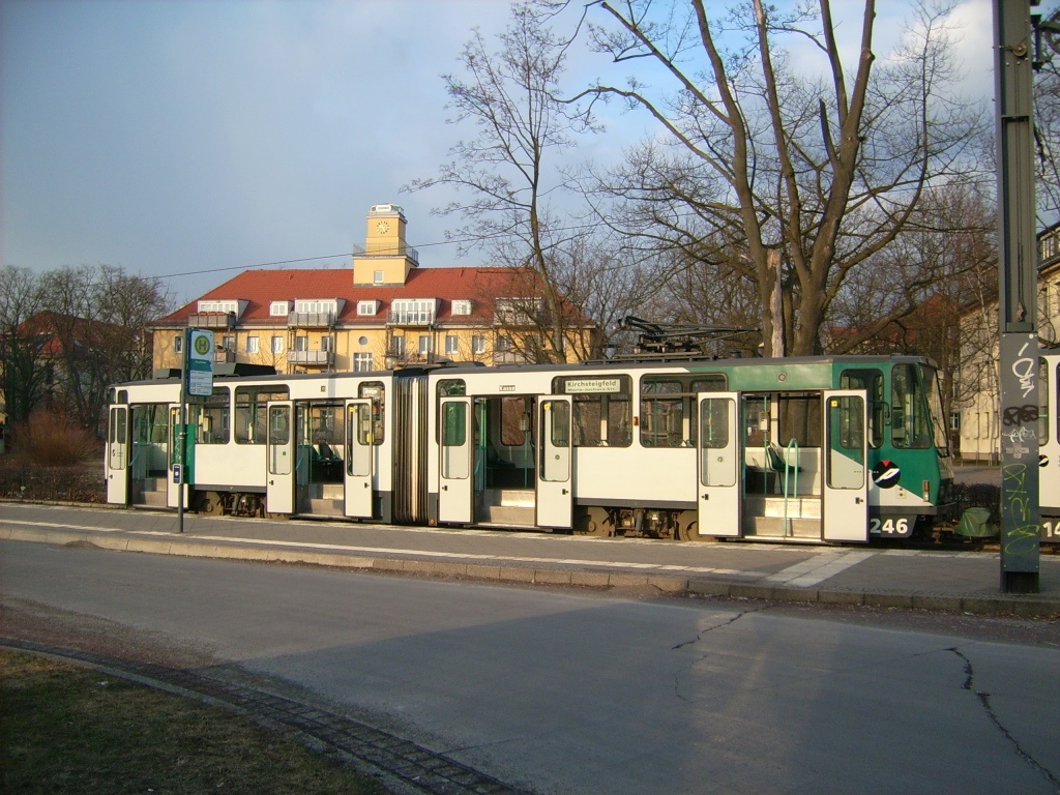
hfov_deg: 52.6
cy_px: 398
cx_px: 530
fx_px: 1072
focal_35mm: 35
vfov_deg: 40.7
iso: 50
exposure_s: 1/420
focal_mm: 5.95
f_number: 2.8
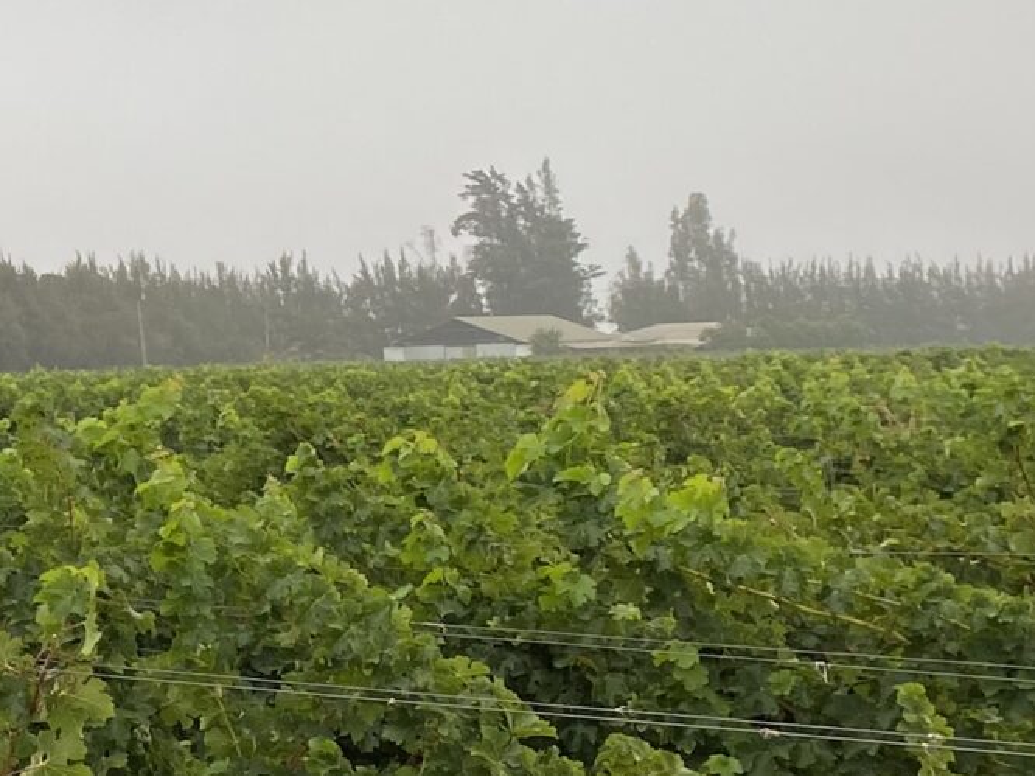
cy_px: 322
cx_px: -671
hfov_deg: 17.1
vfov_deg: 14.8
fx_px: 2989
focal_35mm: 100
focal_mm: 4.25
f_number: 1.8
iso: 32
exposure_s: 1/121
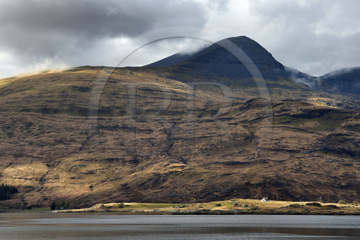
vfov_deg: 13.4
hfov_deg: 20.0
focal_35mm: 102
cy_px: 120
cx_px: 180
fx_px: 1019
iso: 200
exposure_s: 1/250
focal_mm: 102
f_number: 11
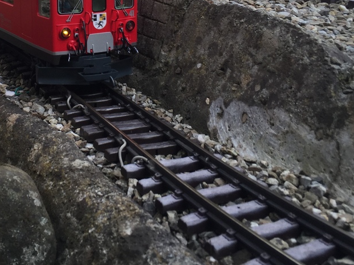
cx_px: 61
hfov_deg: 33.2
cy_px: 15
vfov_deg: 25.1
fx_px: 573
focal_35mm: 56
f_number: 2.2
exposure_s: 1/262
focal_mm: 4.15
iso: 32
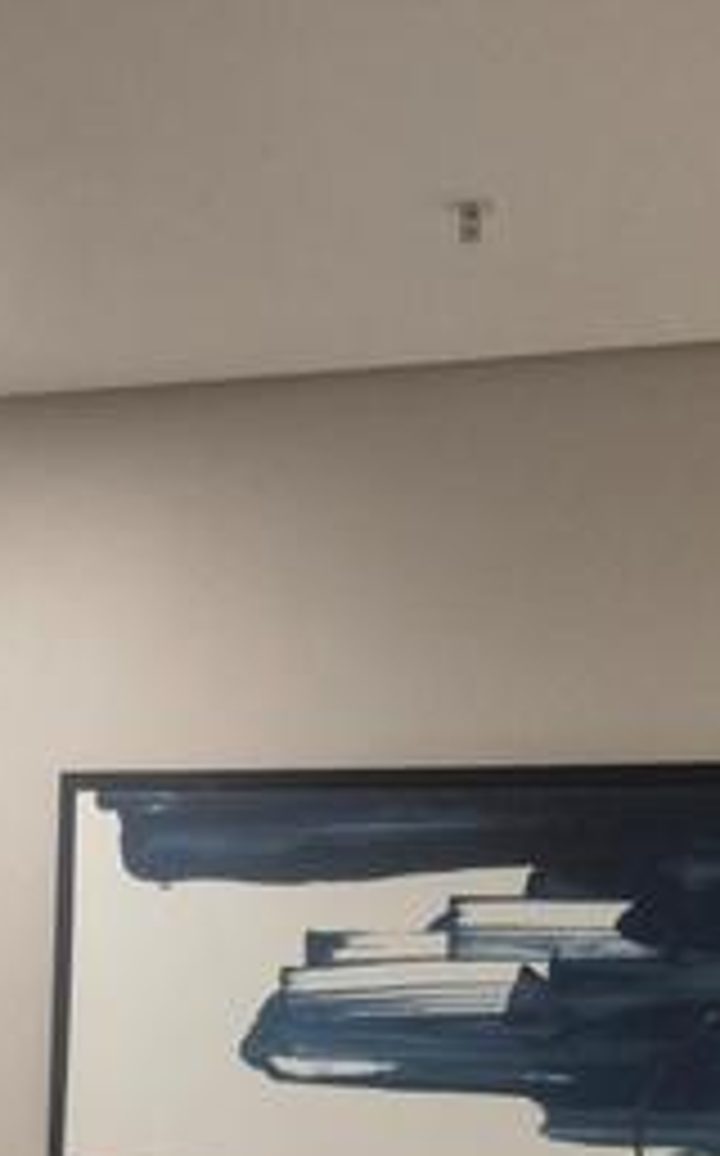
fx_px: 2393
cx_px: 171
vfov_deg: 22.5
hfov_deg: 17.0
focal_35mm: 76
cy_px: 1718
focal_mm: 5.4
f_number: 1.8
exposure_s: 1/100
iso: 1000
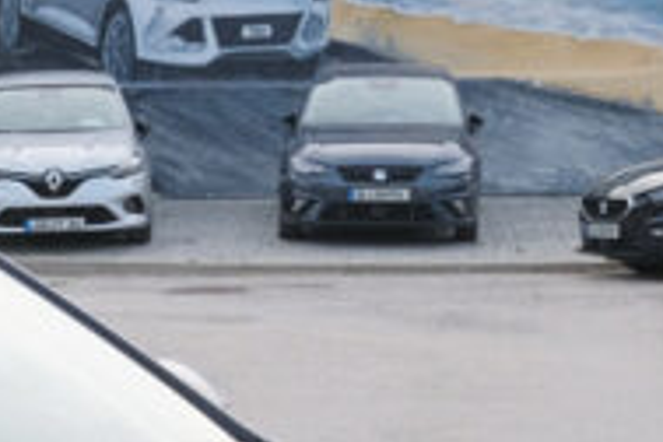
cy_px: 774
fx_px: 3094
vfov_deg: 7.9
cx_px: -270
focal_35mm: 168
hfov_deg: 11.8
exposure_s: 1/200
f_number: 8
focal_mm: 20.9
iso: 500
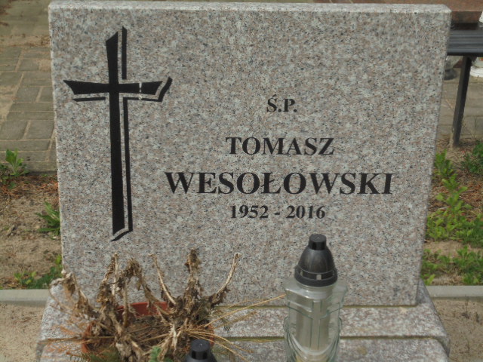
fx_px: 893
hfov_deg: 30.3
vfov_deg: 22.9
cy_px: 181
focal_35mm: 64
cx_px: 242
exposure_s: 1/500
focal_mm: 11.5
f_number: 5.6
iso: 100
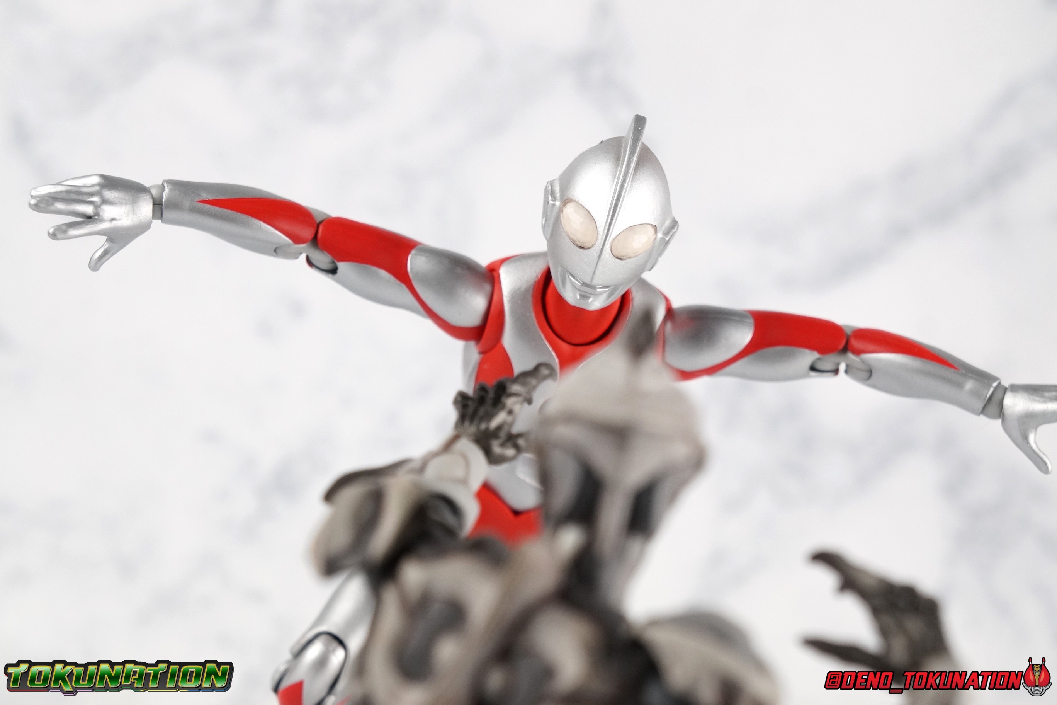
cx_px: 528
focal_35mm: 69
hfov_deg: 29.2
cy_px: 352
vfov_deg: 19.7
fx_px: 2026
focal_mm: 46
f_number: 7.1
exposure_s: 1/160
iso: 800
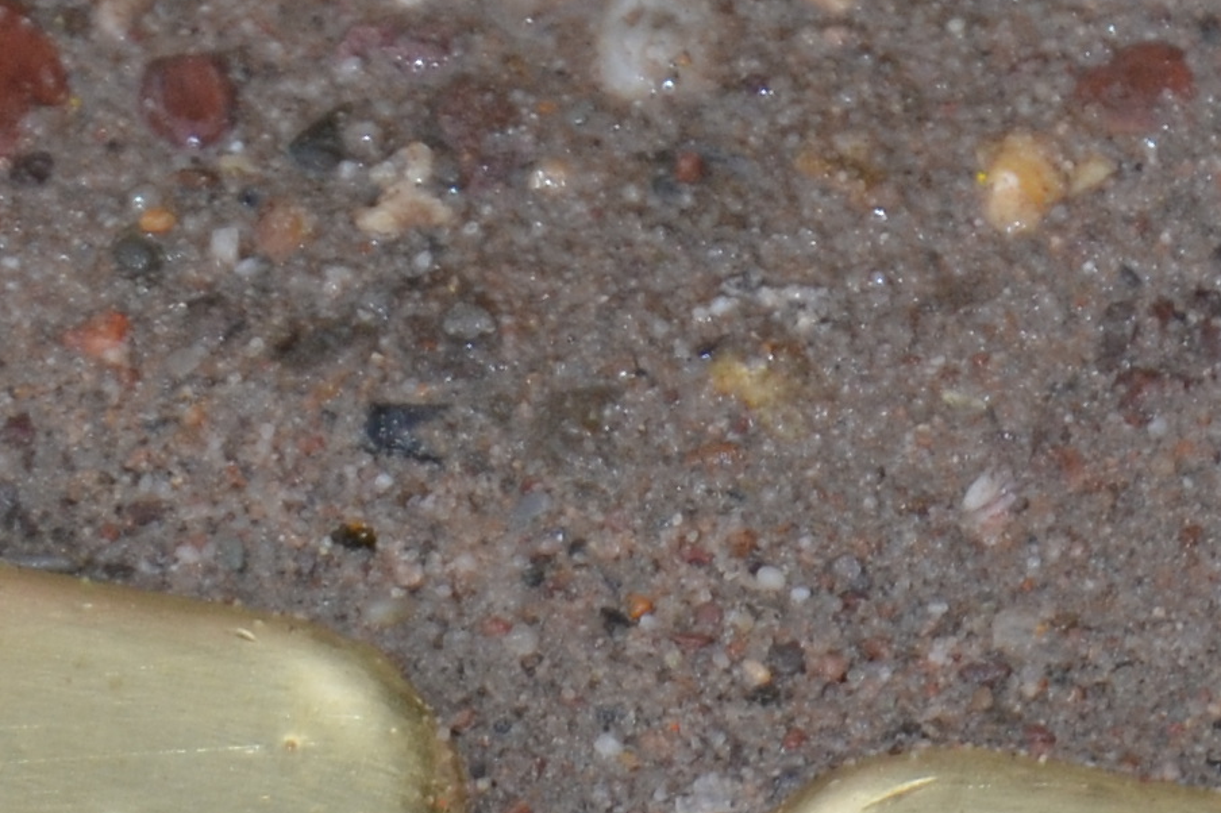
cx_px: 130
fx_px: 25935
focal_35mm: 765
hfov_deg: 2.7
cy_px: 758
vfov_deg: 1.8
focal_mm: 100
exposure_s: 1/125
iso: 360
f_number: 5.6
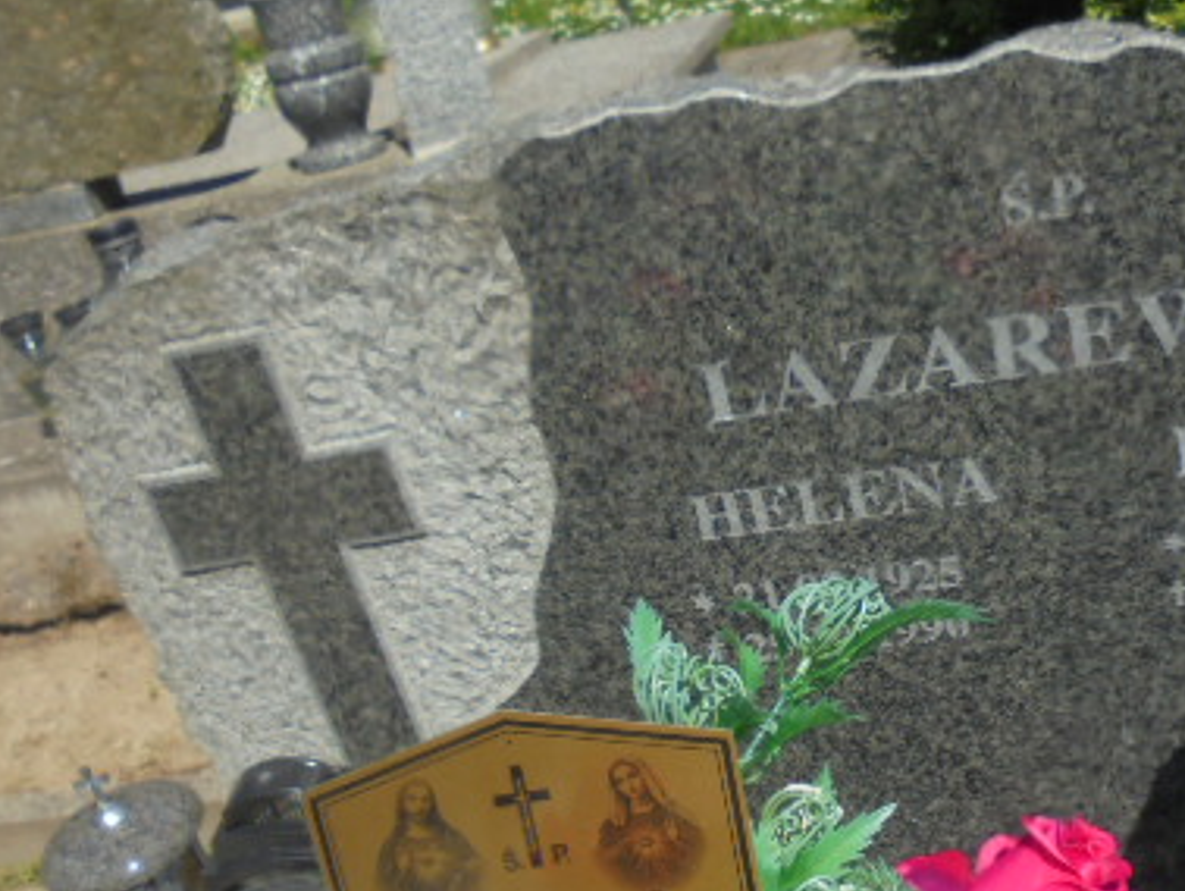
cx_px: 771
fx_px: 1507
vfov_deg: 32.6
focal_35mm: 44
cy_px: 593
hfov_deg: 42.5
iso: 100
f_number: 3.5
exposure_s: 1/1000
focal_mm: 4.6
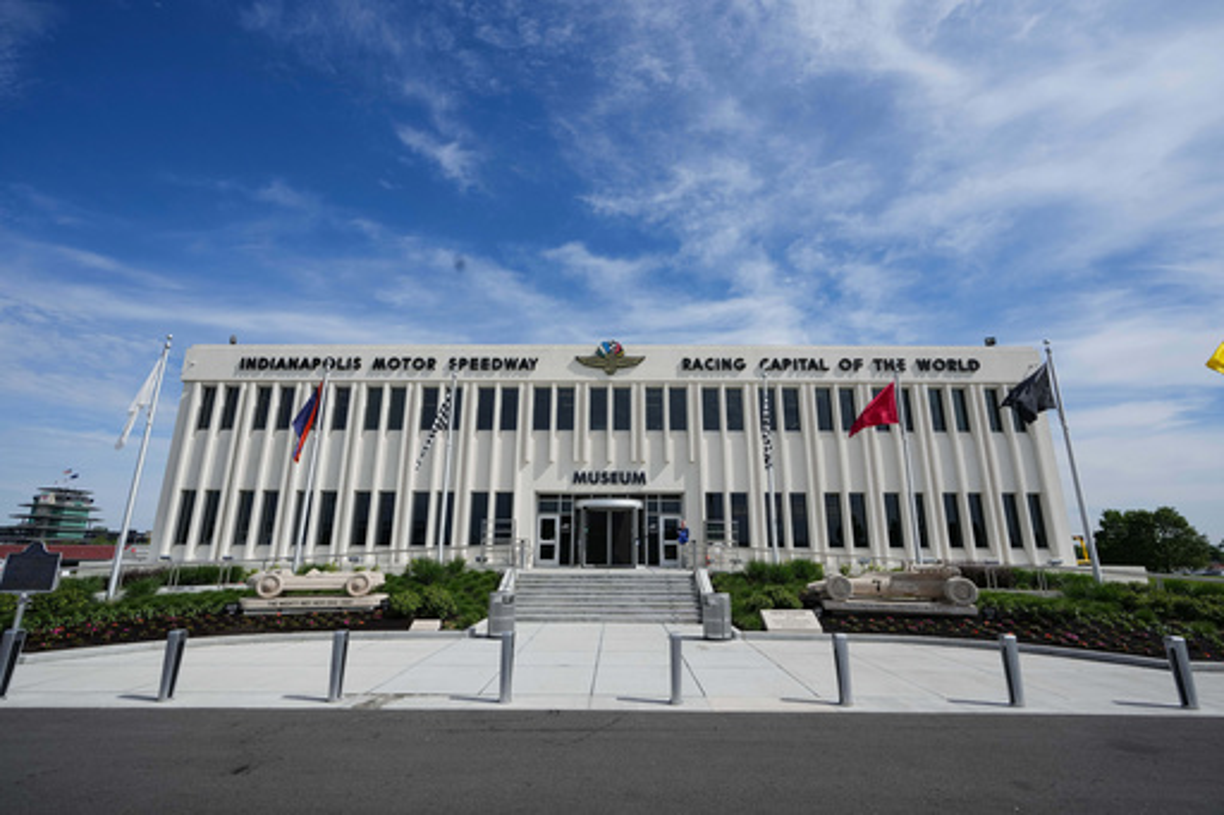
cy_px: 408
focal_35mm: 17
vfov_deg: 70.4
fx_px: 578
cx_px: 612
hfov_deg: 93.3
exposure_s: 1/800
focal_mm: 17
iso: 320
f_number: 10
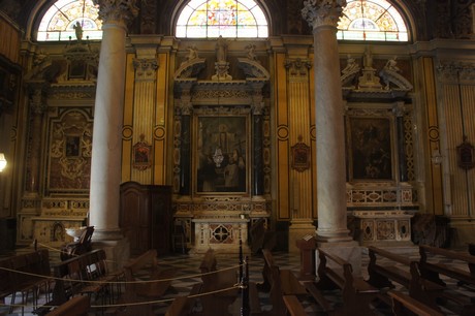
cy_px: 158
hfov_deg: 67.4
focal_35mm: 27
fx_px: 356
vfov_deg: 47.9
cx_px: 238
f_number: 3.5
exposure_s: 1/30
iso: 2000
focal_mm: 18
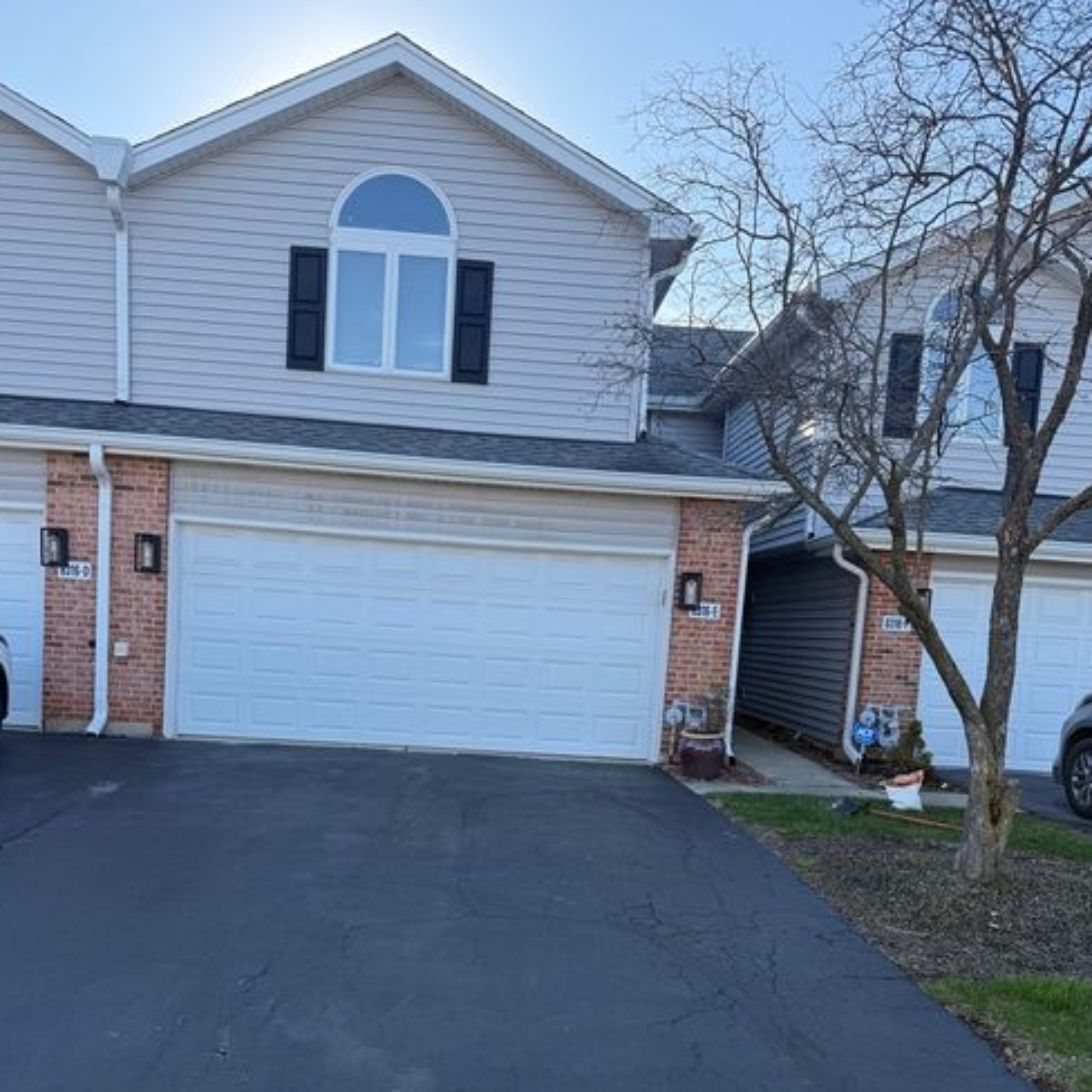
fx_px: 1035
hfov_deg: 55.6
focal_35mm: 29
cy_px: 717
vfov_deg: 54.6
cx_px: 544
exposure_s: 1/1337
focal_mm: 6.76
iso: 100
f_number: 1.78
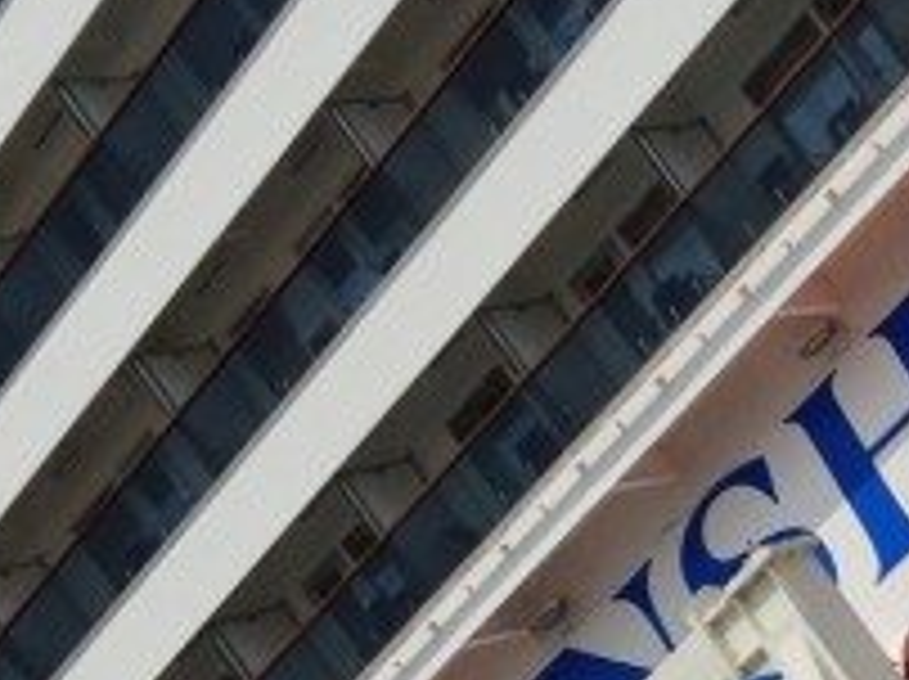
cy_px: 662
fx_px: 2859
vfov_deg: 13.4
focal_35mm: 109
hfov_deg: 17.2
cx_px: 1118
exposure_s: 1/4184
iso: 50
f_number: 2.4
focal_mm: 4.13
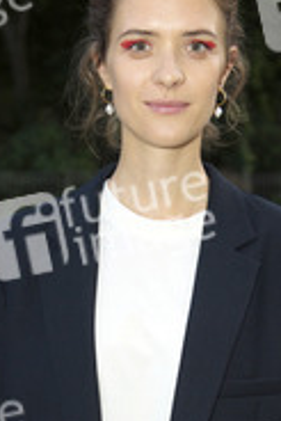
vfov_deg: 23.0
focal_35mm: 87
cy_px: 341
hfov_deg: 15.7
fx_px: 1017
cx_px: 166
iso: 800
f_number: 4
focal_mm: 40
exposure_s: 1/160
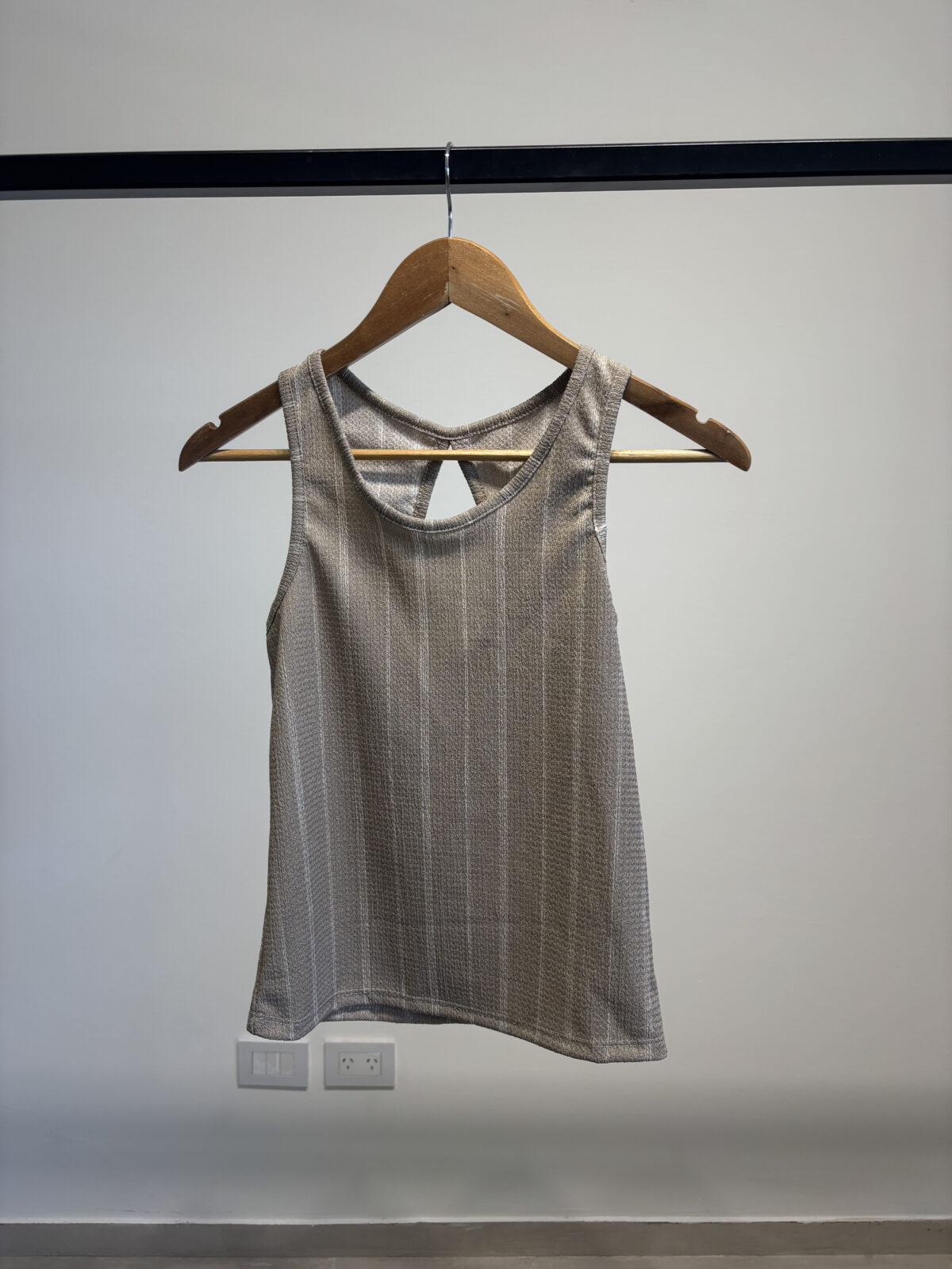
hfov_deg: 53.1
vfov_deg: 67.3
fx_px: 953
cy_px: 634
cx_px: 476
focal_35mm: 26
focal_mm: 5.96
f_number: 1.6
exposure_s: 1/100
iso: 40
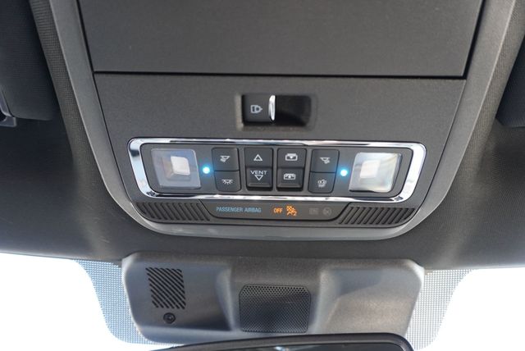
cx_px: 262
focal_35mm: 24
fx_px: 350
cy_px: 176
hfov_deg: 73.7
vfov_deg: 53.2
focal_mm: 16
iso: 400
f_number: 4
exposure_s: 1/60
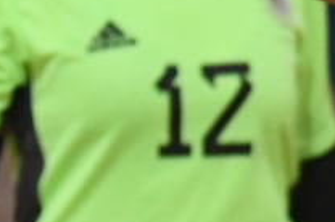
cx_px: 1040
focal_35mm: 1007
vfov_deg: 1.4
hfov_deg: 2.0
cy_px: 98
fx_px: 9356
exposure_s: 1/500
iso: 4000
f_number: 2.8
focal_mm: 86
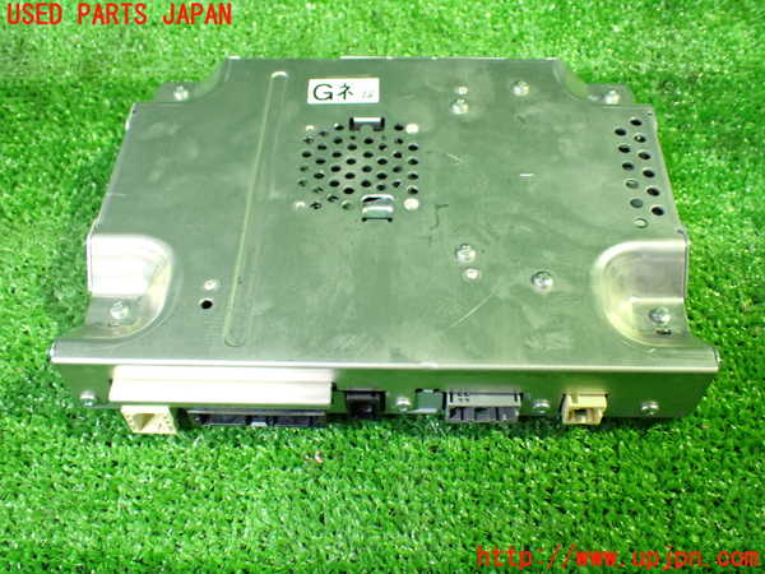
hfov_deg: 51.4
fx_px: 796
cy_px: 287
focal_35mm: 36
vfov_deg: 39.7
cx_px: 382
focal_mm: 6.37
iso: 1000
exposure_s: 1/40
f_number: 2.5
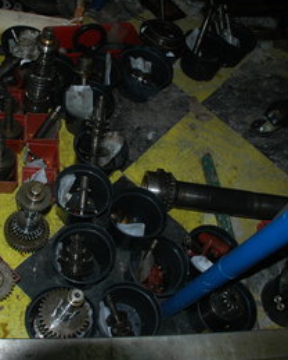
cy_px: 177
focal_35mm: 39
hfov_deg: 37.8
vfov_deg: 46.8
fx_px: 416
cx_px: 94
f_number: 5
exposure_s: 1/60
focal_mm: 18
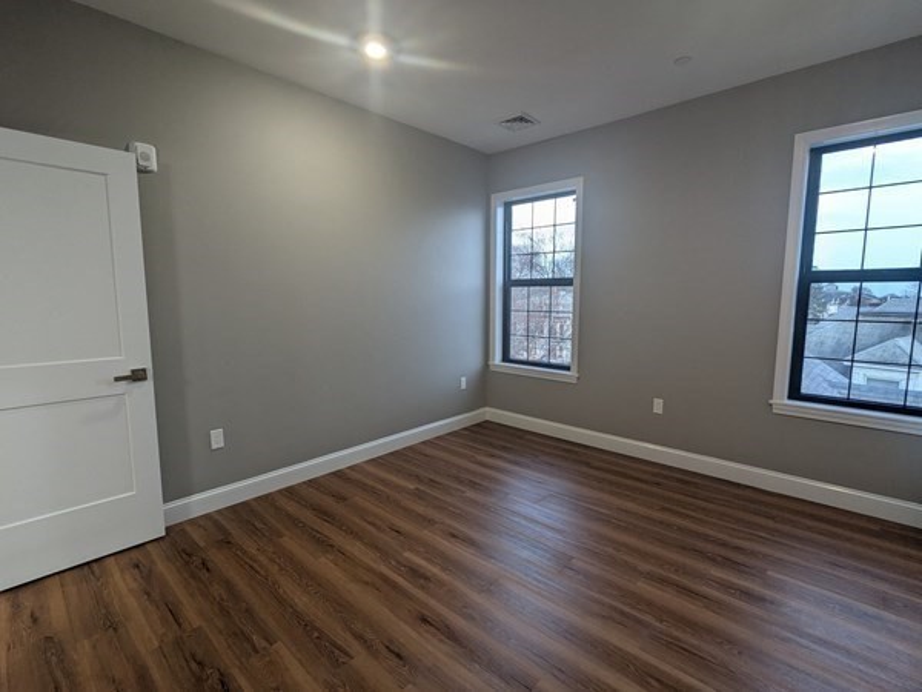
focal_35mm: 16
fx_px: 426
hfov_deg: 94.5
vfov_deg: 78.1
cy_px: 346
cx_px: 461
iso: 49
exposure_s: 1/24
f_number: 2.2
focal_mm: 2.35
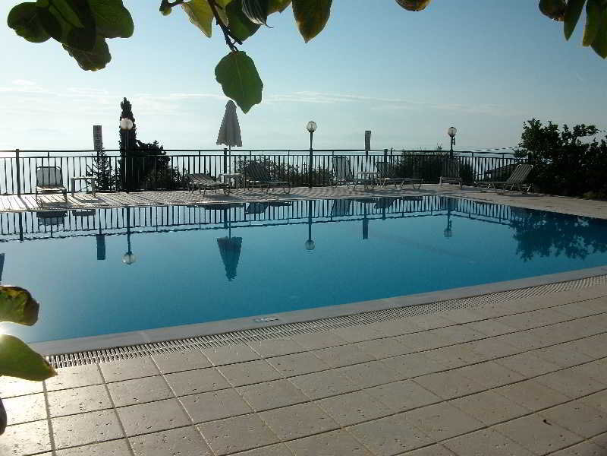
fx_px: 561
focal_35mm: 32
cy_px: 228
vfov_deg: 44.2
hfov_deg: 56.8
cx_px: 304
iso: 80
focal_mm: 5.7
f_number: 5.5
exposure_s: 1/839
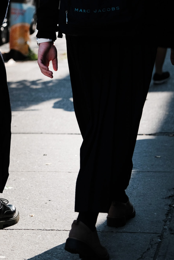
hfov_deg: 9.1
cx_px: -55
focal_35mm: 149
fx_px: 1080
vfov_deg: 13.8
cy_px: 112
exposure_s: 1/1400
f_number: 2.8
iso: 160
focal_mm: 55
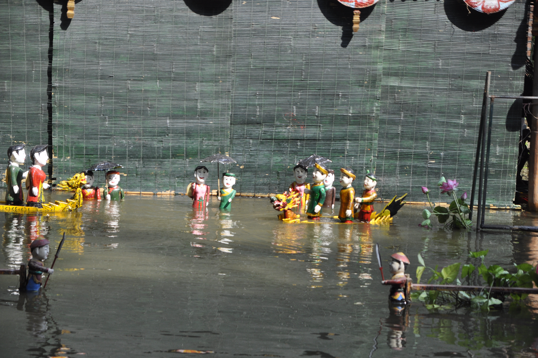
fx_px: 1567
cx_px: 269
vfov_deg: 13.0
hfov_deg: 19.5
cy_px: 179
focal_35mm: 105
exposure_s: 1/1000
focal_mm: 70
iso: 450
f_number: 4
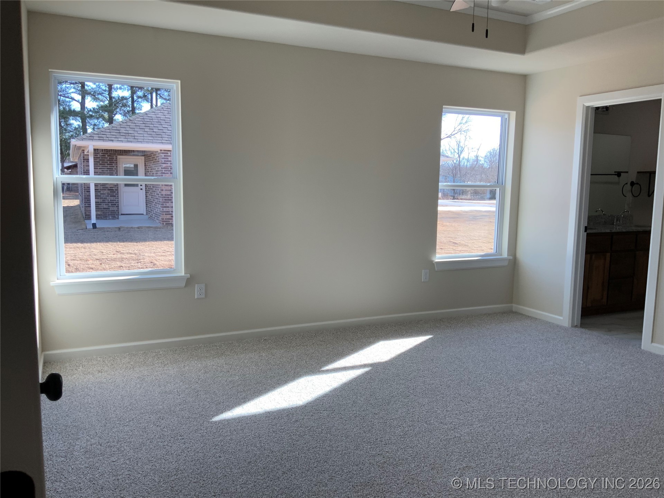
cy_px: 249
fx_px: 556
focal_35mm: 29
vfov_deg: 48.2
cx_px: 332
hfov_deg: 61.7
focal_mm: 3
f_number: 1.8
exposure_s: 1/154
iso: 16
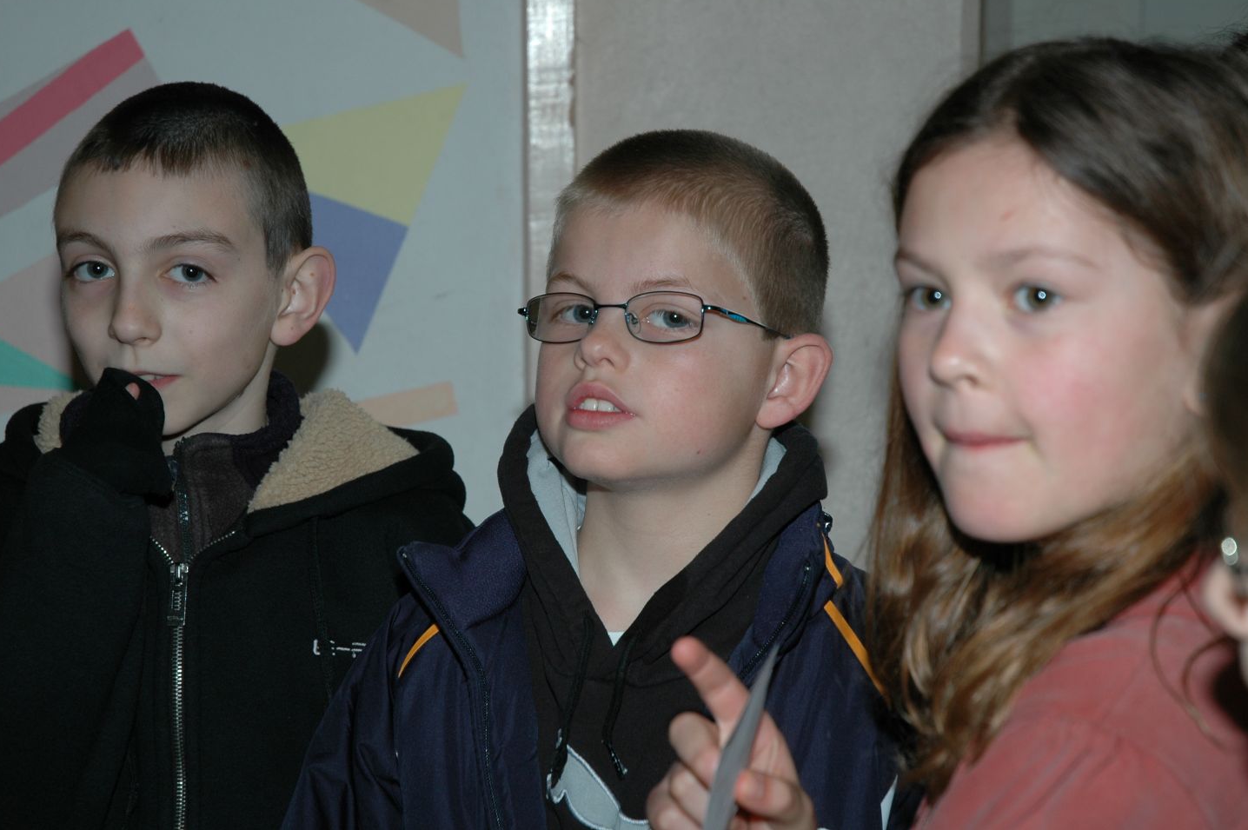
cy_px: 396
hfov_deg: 23.1
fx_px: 3048
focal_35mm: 88
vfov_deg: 15.5
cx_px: 629
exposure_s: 1/60
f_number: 4.5
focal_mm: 56
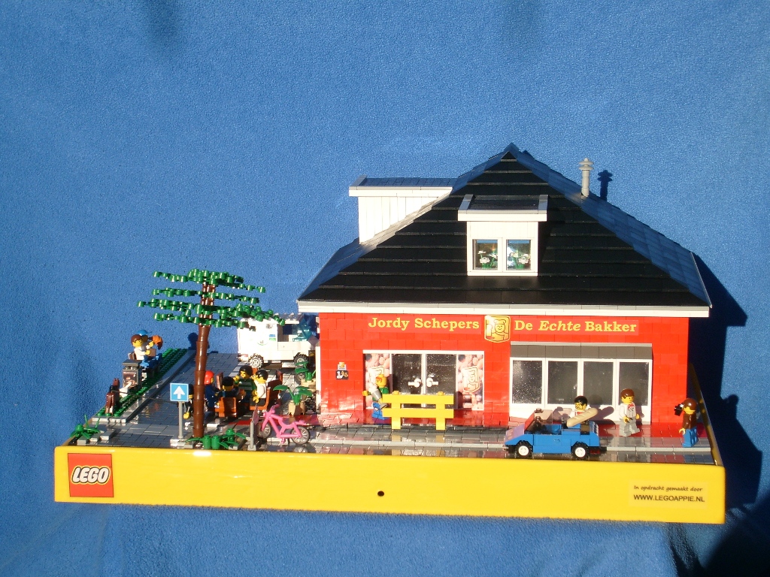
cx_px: 385
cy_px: 288
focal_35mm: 72
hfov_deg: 27.0
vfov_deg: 20.4
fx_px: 1602
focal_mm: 12
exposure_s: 1/180
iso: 80
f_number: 9.8
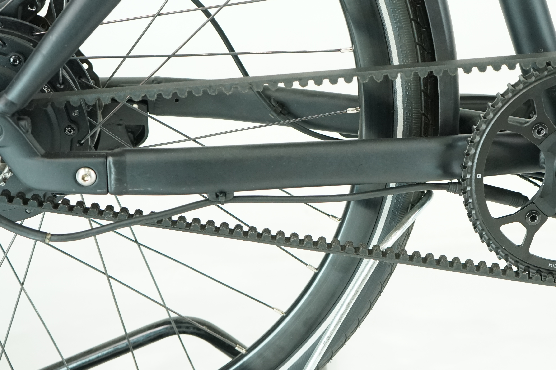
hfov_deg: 30.2
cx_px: 385
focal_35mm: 66
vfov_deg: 20.6
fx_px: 1019
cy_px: 178
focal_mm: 38
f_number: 5
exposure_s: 1/200
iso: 2500
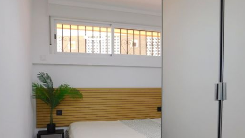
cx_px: 138
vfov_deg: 34.2
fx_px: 221
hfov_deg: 57.8
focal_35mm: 34
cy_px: 96
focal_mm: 4
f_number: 3
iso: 125
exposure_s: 1/60
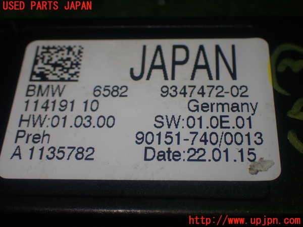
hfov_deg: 33.2
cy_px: 114
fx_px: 508
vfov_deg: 25.2
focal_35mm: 58
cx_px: 152
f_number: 3.5
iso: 160
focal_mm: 10.35
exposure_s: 1/125
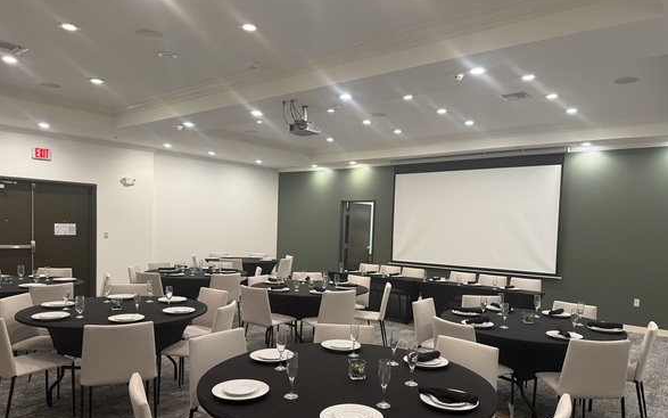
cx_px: 340
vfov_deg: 47.3
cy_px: 251
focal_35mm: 26
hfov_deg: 70.4
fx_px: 473
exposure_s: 1/60
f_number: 1.78
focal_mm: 6.76
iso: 320
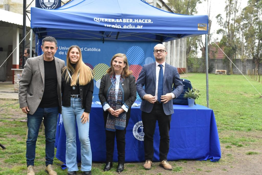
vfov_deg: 25.8
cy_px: 88
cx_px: 131
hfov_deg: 37.8
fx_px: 382
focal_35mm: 52
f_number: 8
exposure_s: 1/250
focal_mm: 35
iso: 2000
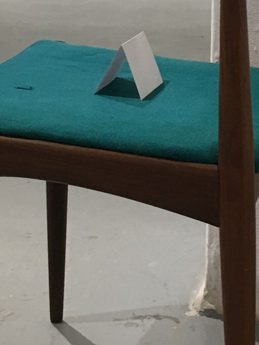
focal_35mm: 112
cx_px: 169
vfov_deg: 17.0
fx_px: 1117
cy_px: -41
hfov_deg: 13.2
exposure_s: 1/33
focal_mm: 4.15
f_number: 2.2
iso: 100
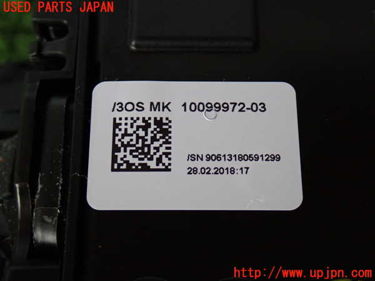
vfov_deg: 21.9
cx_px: 188
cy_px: 140
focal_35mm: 67
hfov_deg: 29.0
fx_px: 726
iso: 640
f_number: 3.8
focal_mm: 11.88
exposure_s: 1/60
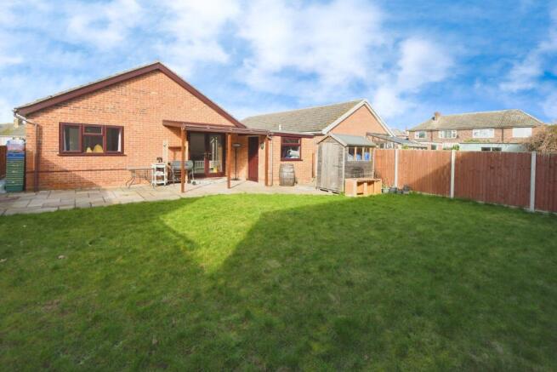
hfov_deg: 100.4
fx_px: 232
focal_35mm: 15
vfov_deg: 77.4
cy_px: 186
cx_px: 278
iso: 800
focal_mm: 10
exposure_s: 1/400
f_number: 10
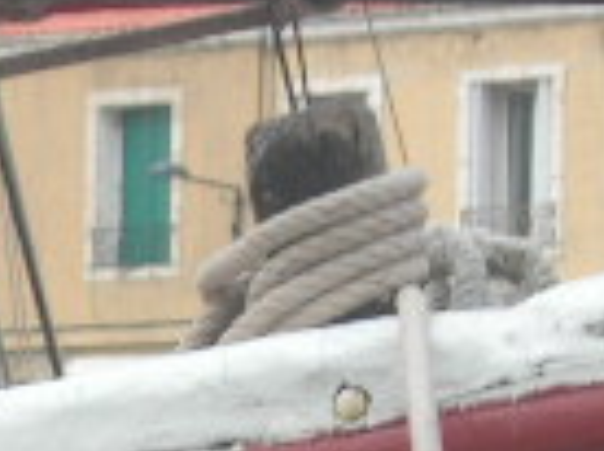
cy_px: 1016
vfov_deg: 2.8
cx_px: -398
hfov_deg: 3.8
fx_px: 9145
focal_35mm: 525
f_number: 4.9
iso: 64
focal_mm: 23.4
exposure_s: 1/22
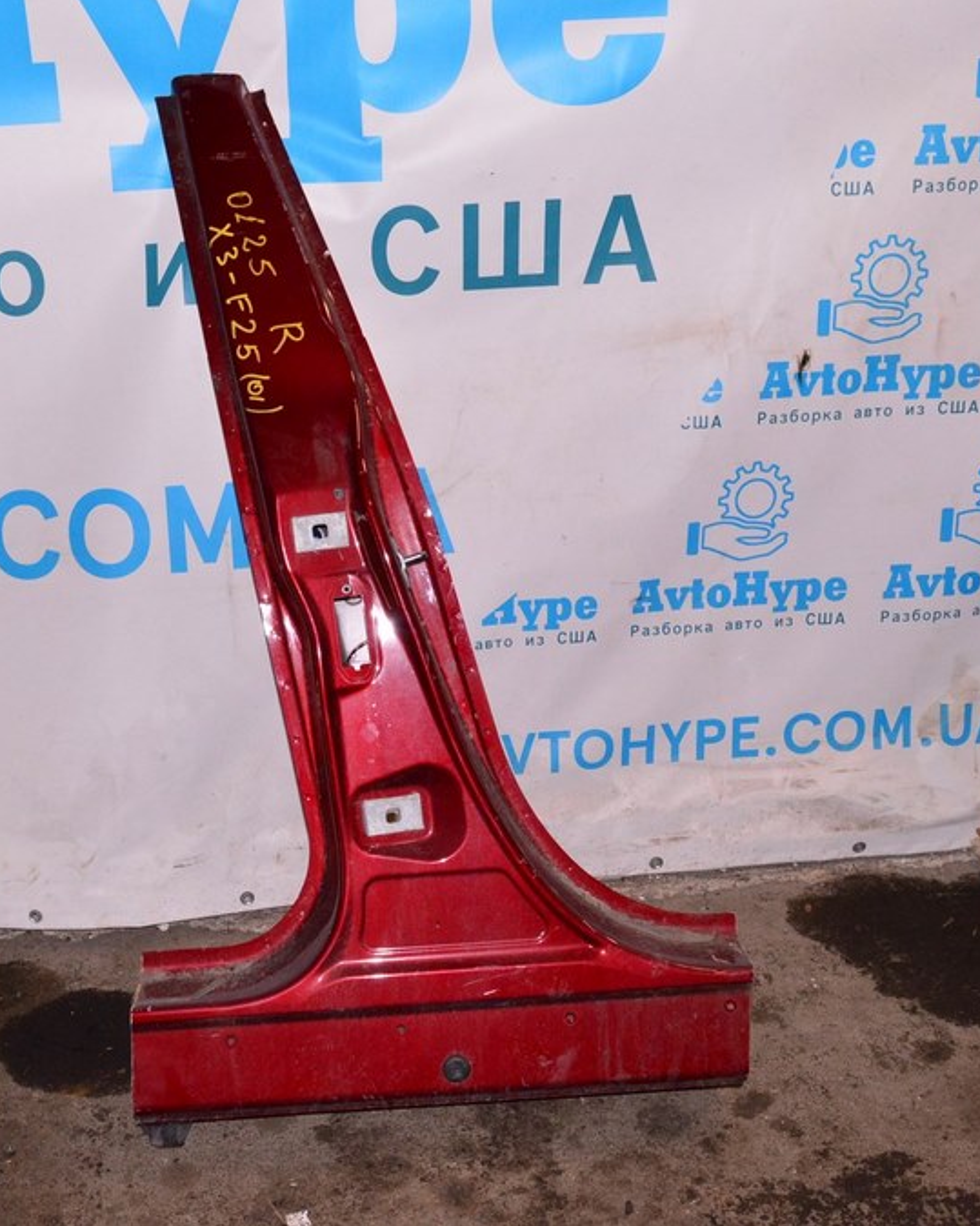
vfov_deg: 39.5
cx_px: 360
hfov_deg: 31.9
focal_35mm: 47
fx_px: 1704
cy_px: 612
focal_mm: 22
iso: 1600
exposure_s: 1/200
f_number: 8
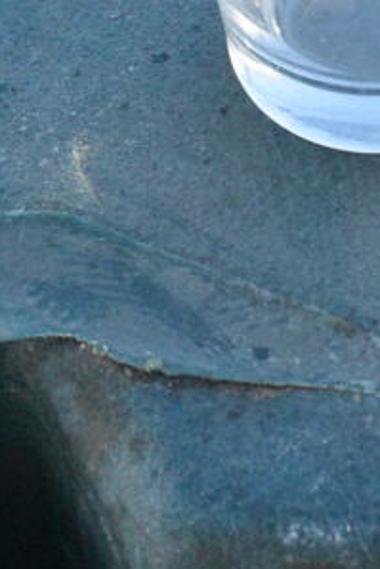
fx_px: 1669
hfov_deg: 12.8
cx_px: 395
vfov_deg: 17.9
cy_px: -198
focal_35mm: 106
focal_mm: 23
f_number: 14
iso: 6400
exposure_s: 1/1250
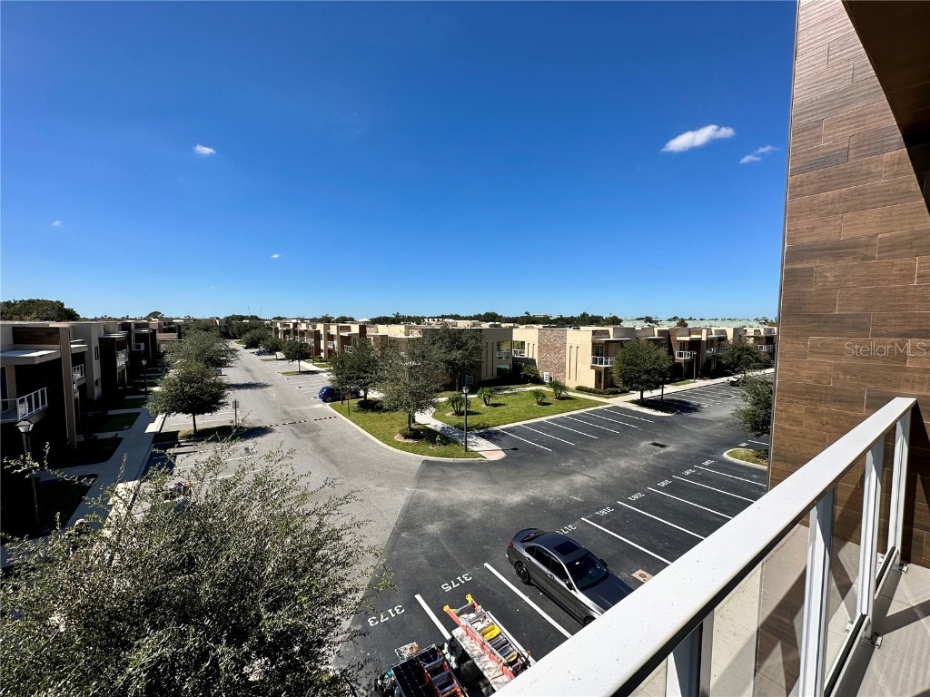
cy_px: 348
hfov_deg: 102.1
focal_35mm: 14
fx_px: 376
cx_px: 465
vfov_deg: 85.7
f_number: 2.2
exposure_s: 1/2053
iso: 50
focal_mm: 2.22
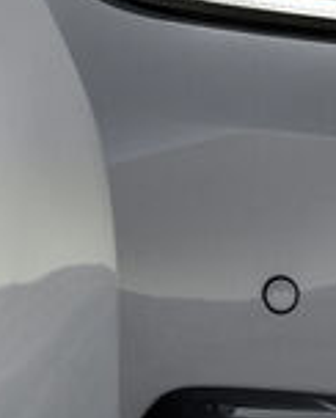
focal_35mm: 690
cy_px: 22
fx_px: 8560
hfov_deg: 2.2
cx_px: 565
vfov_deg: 2.8
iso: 200
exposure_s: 1/15
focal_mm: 182
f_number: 16
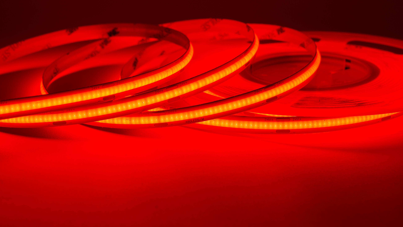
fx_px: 801
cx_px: 202
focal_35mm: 75
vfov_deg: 16.1
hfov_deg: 28.2
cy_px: 77
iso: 50
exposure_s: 1/125
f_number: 9
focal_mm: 46
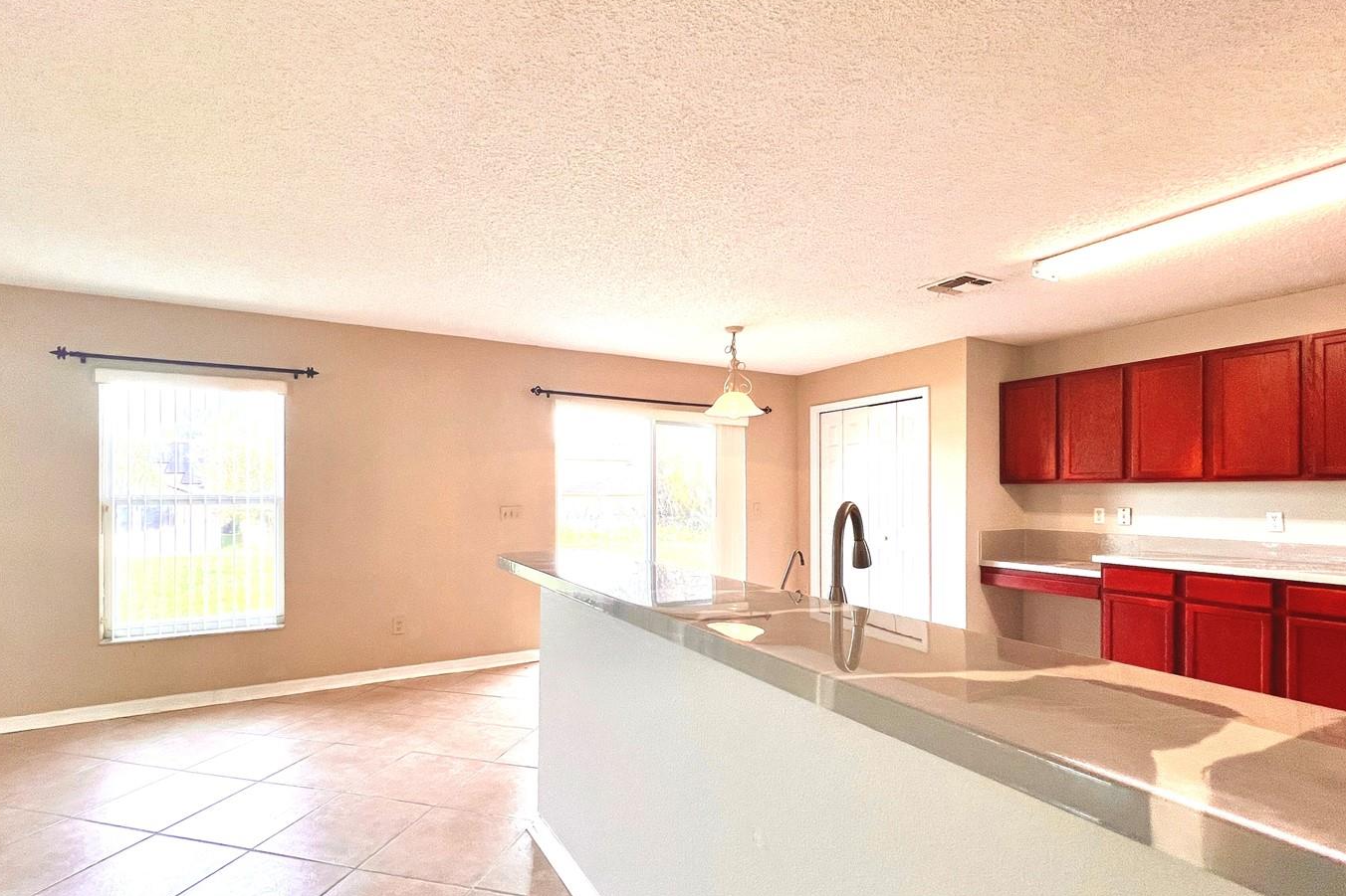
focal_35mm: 16
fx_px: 598
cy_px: 493
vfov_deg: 73.5
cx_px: 676
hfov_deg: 96.7
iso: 125
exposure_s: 1/120
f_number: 1.8
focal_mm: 1.57
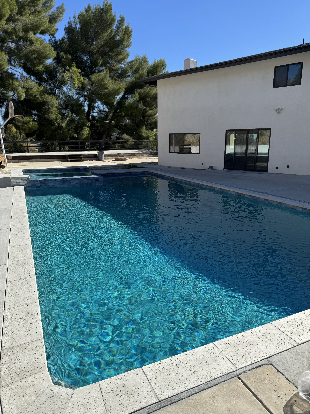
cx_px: 155
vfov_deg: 71.6
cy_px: 207
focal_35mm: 24
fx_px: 287
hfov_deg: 56.8
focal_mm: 6.76
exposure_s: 1/4049
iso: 80
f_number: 1.78
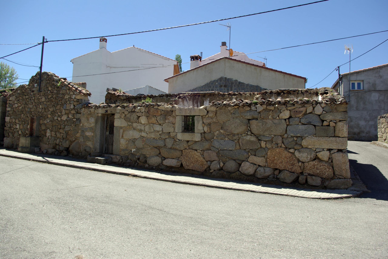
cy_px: 130
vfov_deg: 41.4
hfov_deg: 58.8
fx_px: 344
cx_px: 194
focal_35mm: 32
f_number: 7.1
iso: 100
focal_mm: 21.25
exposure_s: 1/200
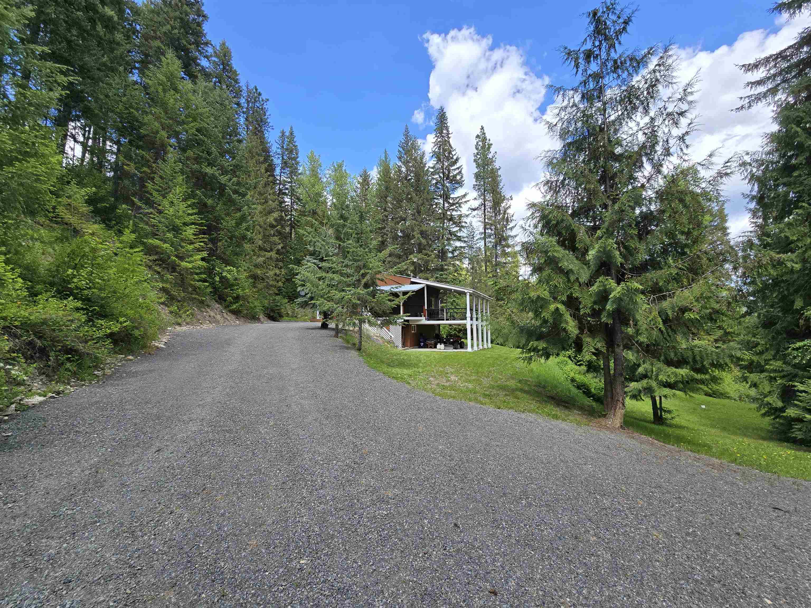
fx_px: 305
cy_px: 304
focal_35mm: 13
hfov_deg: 106.2
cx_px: 406
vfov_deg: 89.9
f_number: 2.2
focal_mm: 2.2
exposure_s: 1/1002
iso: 50
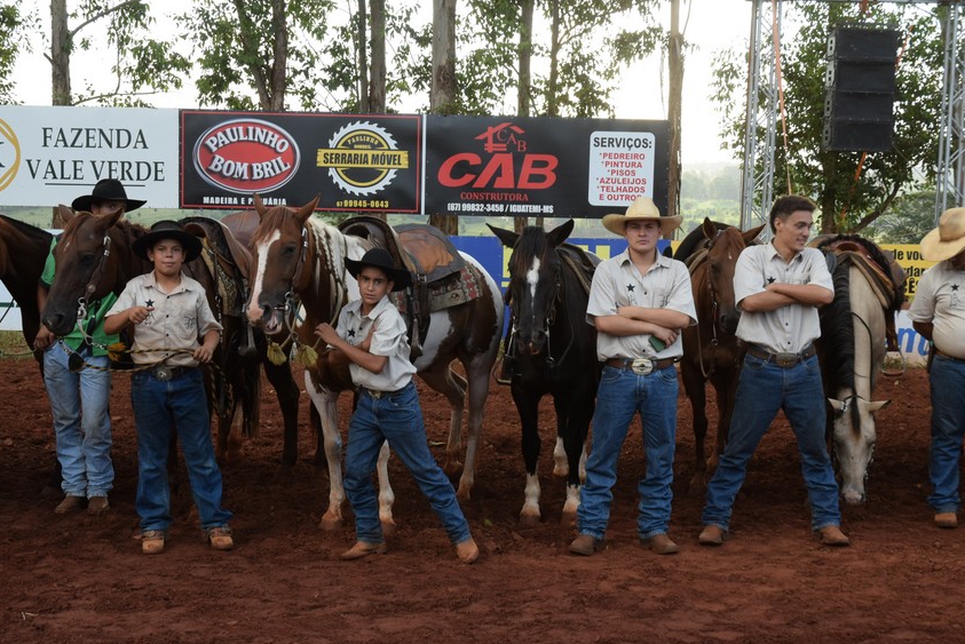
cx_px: 498
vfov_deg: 27.3
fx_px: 1328
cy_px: 332
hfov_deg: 39.9
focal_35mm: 50
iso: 800
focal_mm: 31
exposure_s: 1/320
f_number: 9
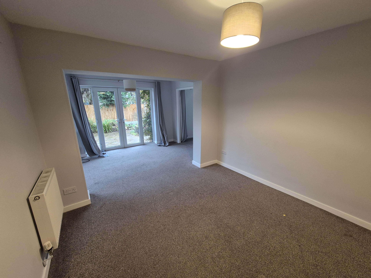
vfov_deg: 89.9
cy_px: 139
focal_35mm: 13
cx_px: 186
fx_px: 139
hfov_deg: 106.2
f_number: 2.2
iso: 500
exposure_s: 1/50
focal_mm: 2.2
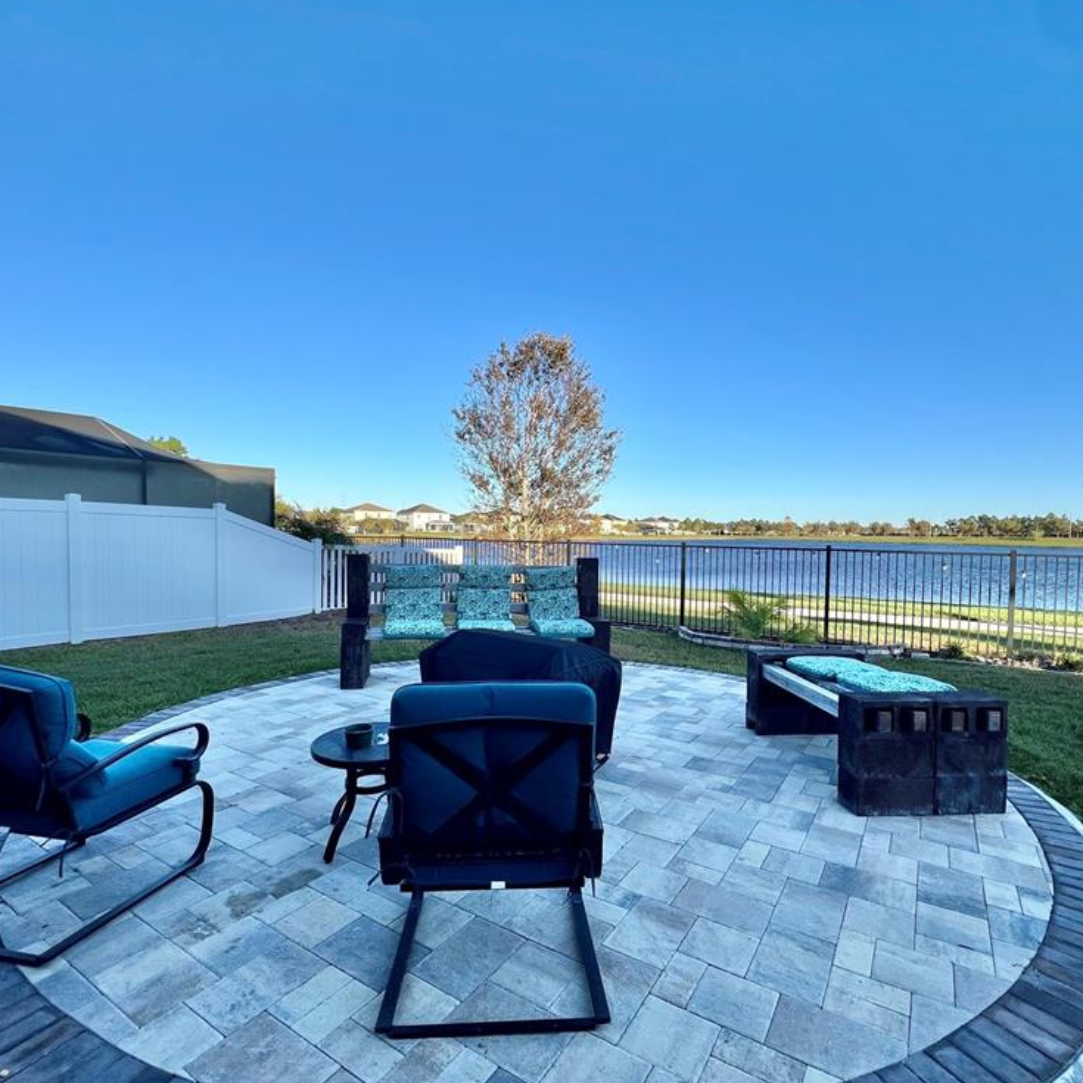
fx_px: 566
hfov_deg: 87.4
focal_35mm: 16
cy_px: 555
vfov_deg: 87.4
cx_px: 560
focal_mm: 1.57
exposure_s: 1/1143
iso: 32
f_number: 1.8
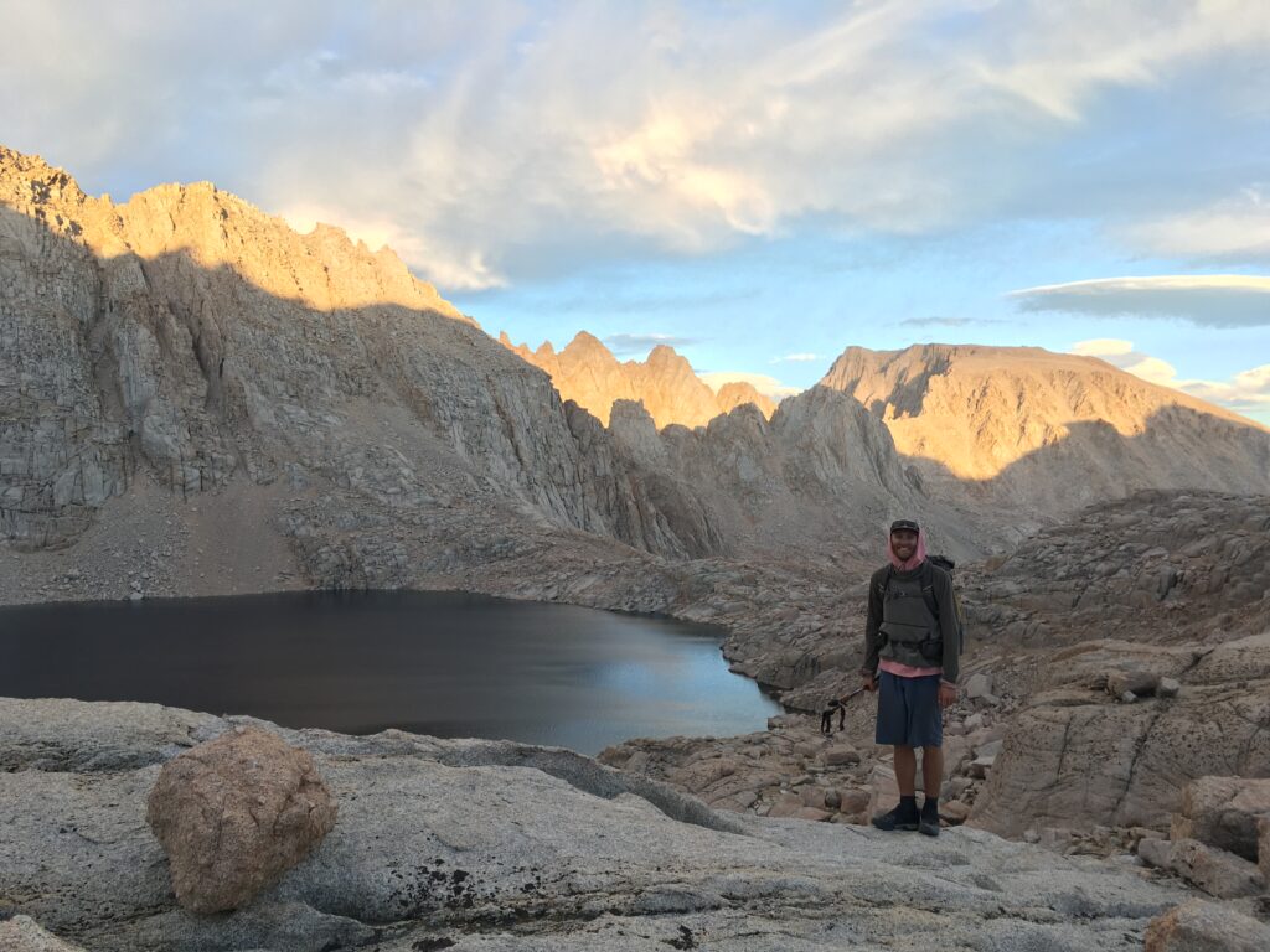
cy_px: 476
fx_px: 1064
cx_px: 635
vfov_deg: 48.2
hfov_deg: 61.7
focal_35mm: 29
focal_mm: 4.15
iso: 25
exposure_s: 1/120
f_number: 2.2
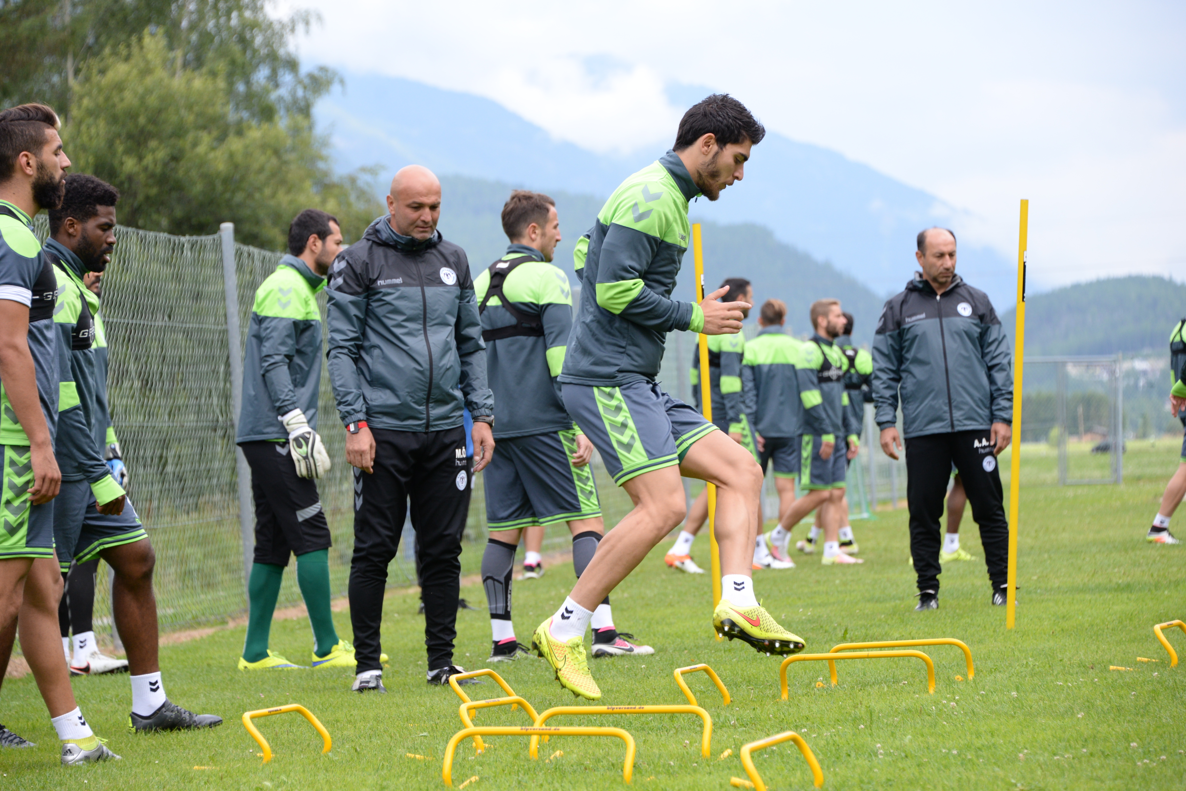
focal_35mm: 145
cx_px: 593
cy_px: 396
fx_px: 4777
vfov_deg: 9.5
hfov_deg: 14.2
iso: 800
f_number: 5.6
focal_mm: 145
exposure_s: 1/1000
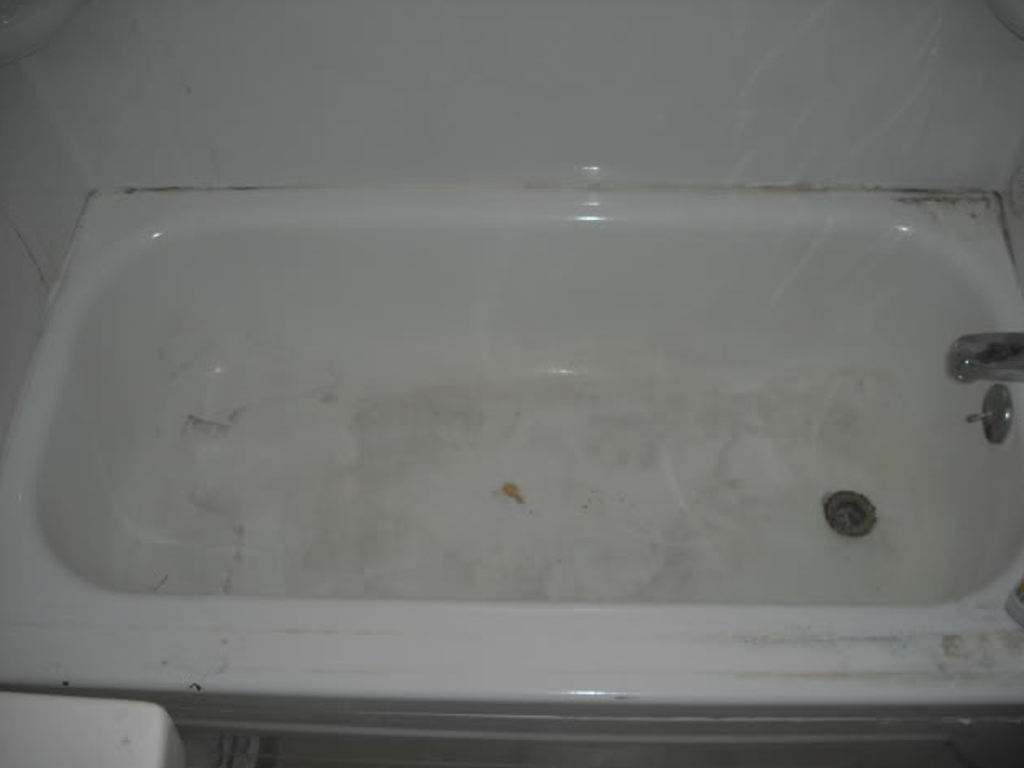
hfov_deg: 47.9
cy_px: 386
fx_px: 1154
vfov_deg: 36.8
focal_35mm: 39
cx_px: 522
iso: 64
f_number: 2.8
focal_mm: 6.2
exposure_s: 1/125
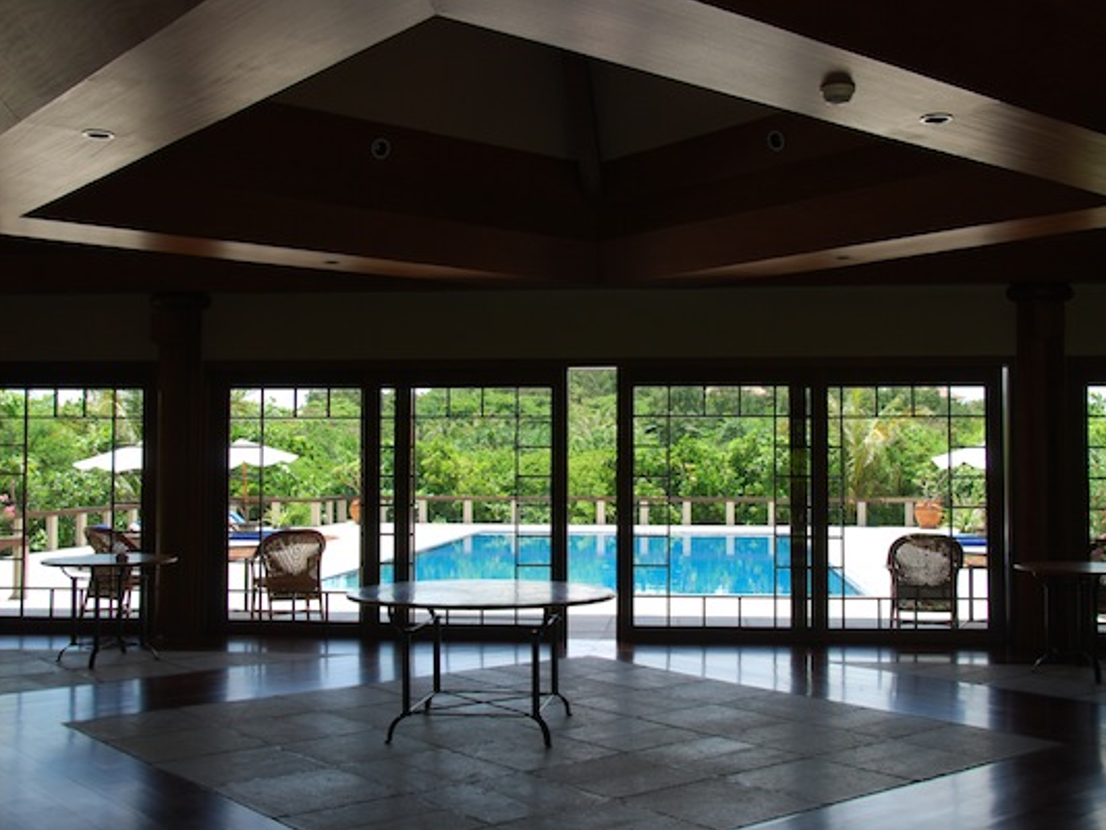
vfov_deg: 36.8
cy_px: 415
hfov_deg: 47.8
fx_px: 1246
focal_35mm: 39
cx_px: 575
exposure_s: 1/125
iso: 100
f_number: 5.6
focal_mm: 24
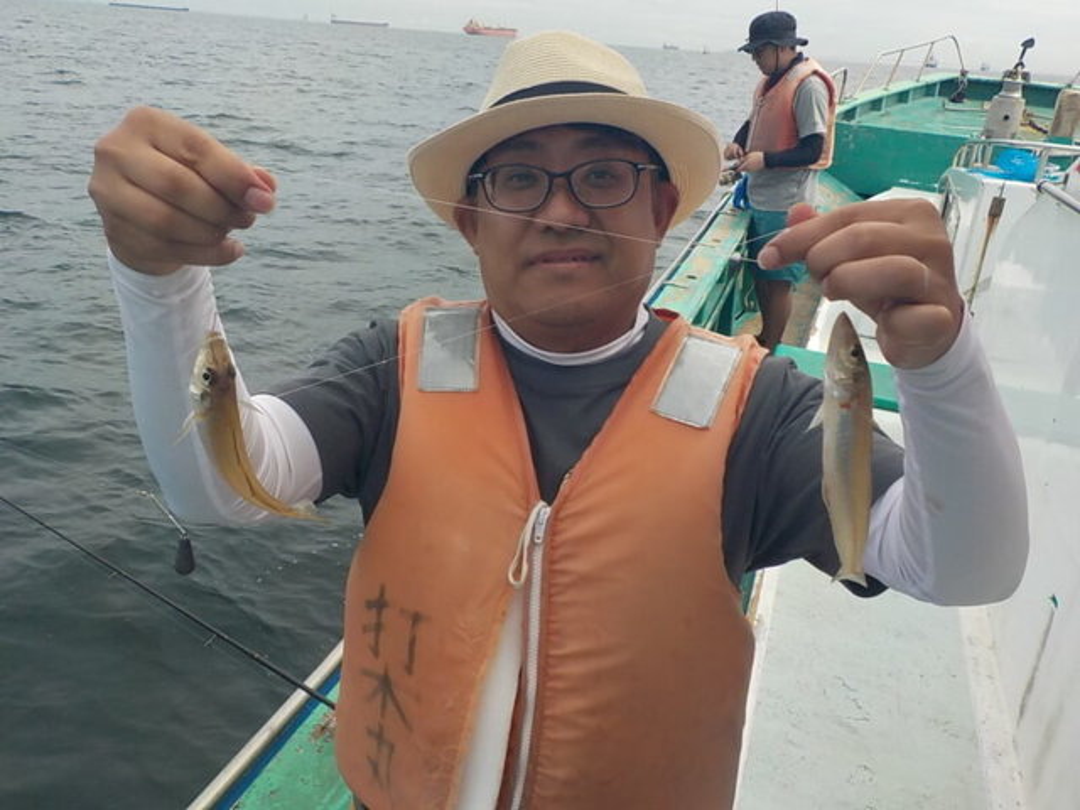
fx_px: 936
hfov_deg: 60.0
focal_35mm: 30
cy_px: 405
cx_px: 540
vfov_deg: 46.8
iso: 125
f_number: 3.3
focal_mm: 4.1
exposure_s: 1/1250
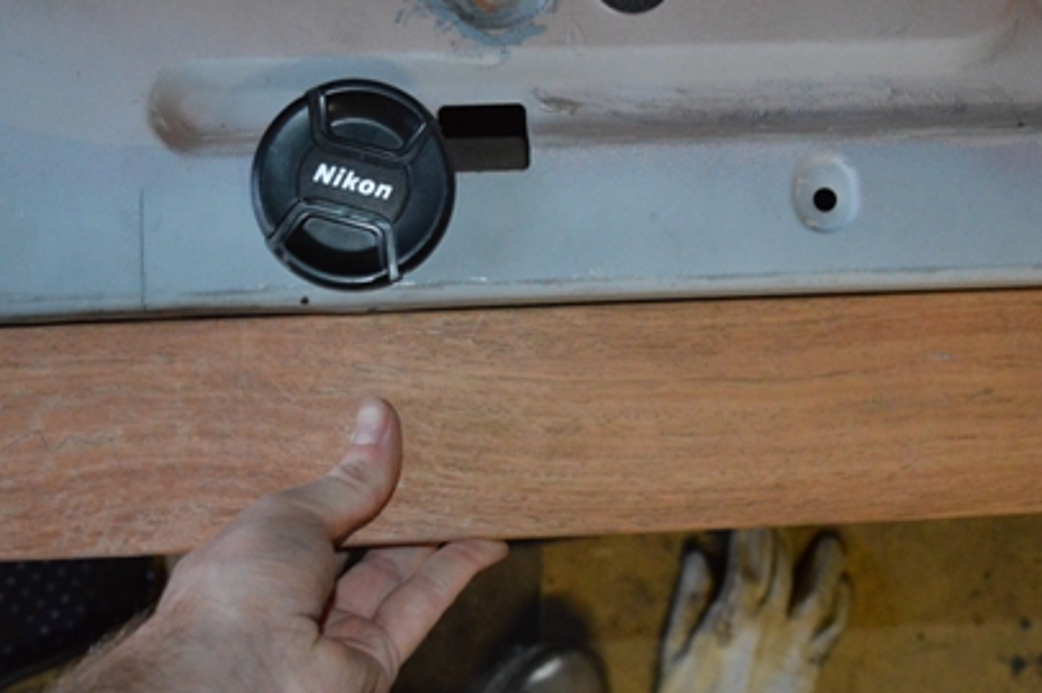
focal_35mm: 52
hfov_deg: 38.1
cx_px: 447
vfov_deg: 25.9
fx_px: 1504
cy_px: 413
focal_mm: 22
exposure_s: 1/60
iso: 3200
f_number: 3.8
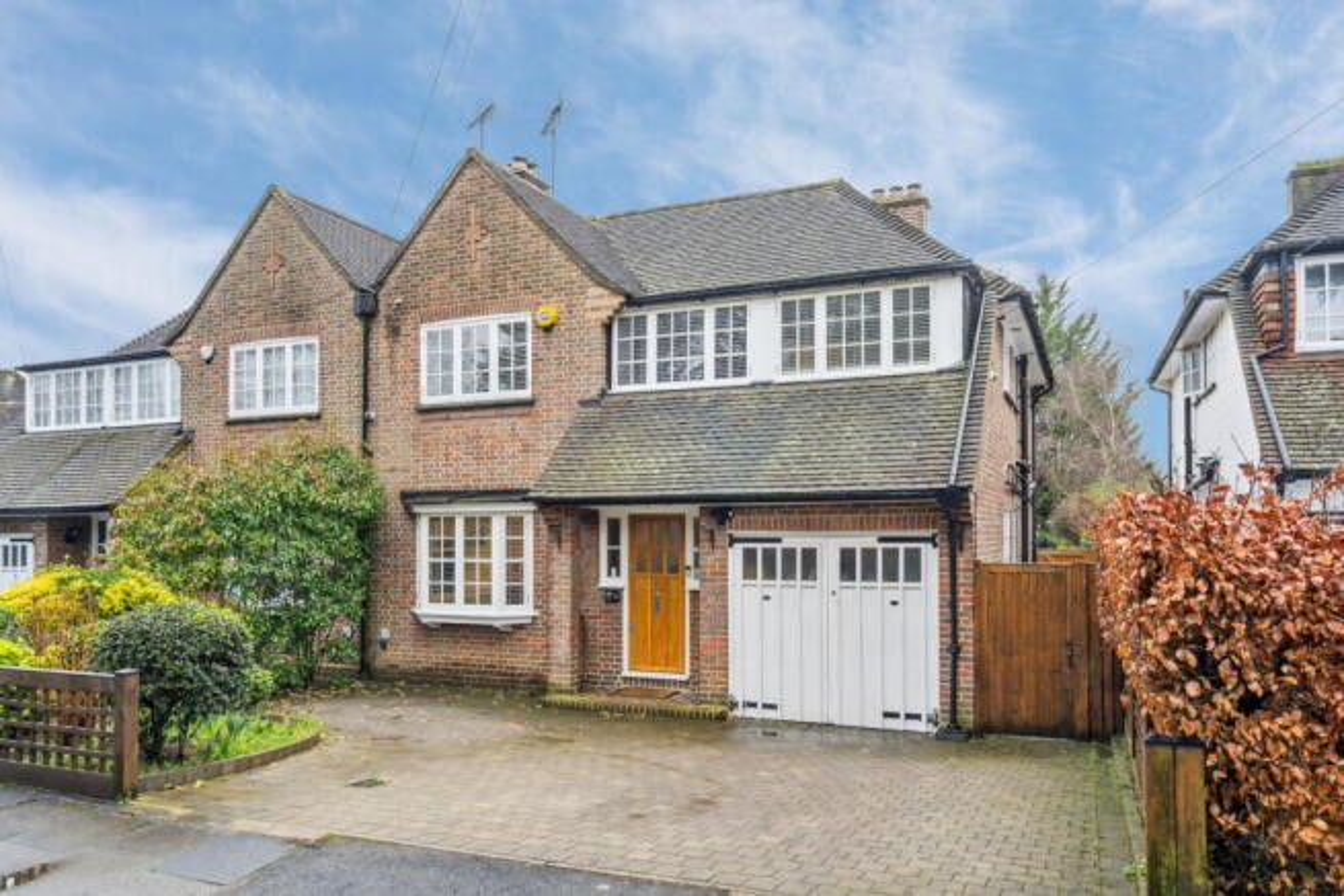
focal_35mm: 24
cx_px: 672
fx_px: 896
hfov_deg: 73.7
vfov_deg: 53.2
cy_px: 448
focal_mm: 24
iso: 320
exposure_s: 1/80
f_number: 8
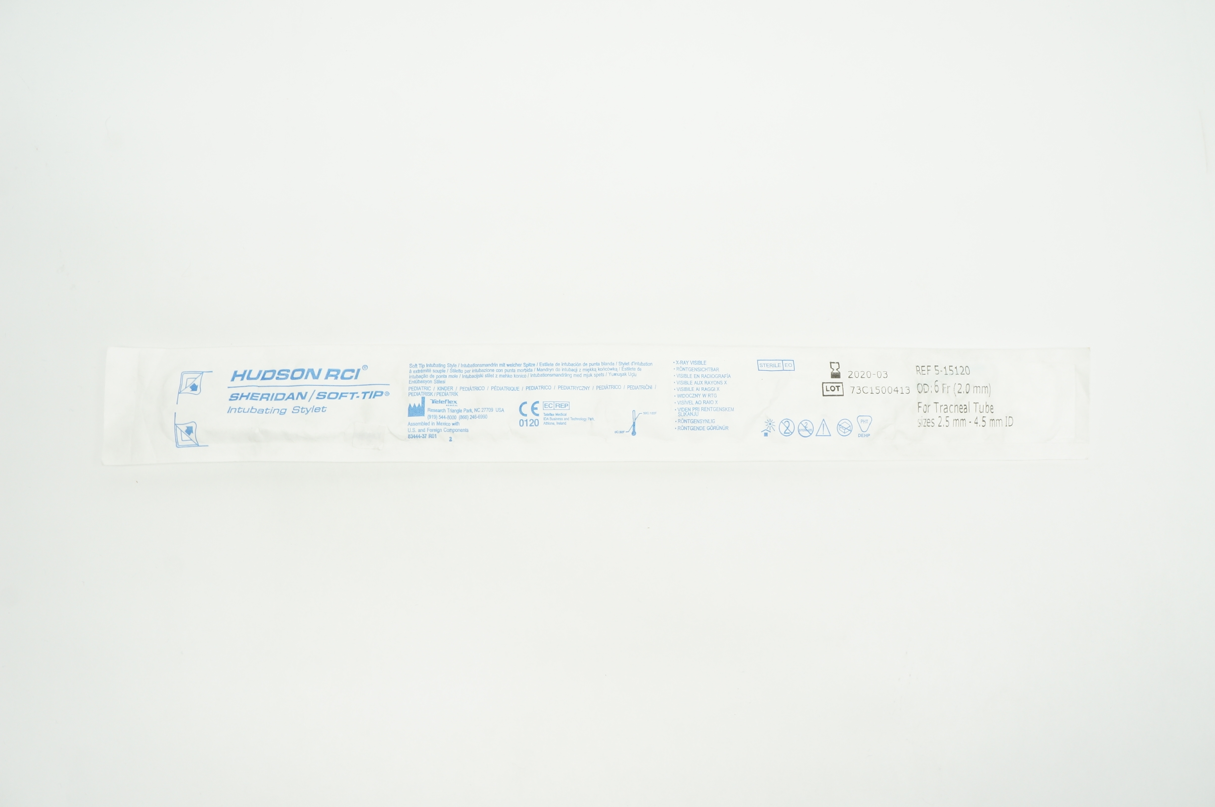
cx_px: 608
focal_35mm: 27
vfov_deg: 47.8
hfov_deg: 67.4
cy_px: 404
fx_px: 910
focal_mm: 18
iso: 400
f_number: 9
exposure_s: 1/25
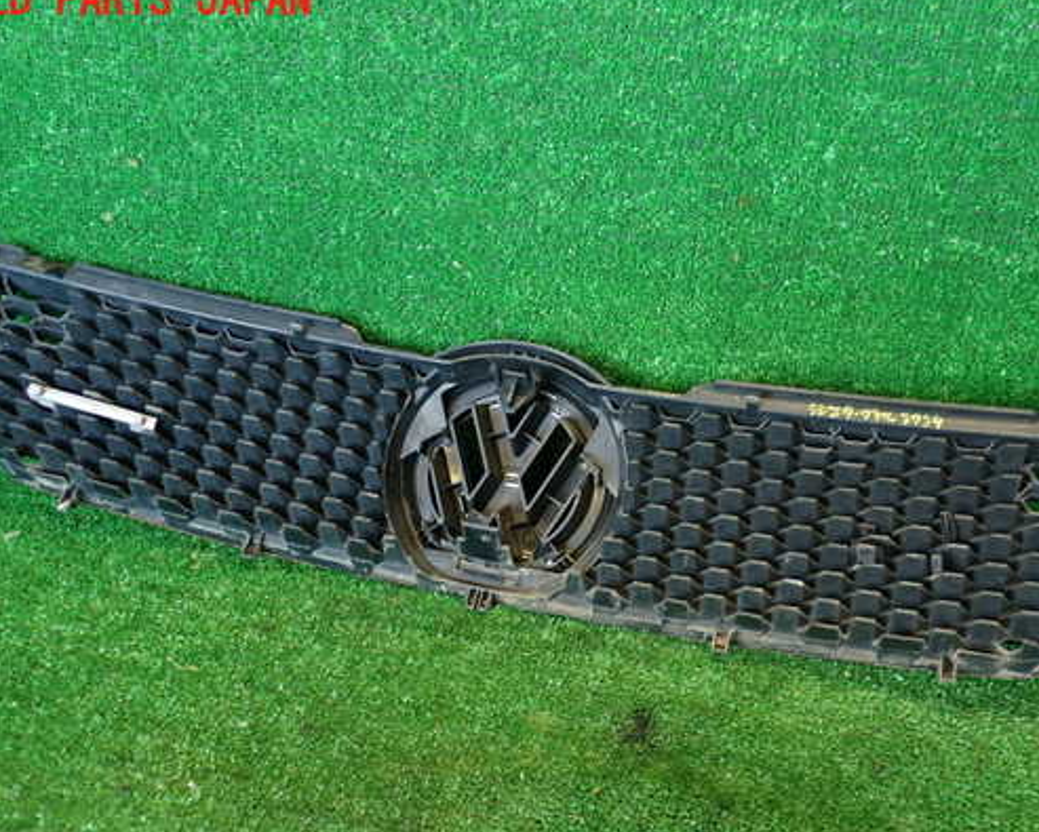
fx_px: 1169
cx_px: 561
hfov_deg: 47.9
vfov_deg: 39.2
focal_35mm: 38
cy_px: 449
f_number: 2.4
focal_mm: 5.79
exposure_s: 1/30
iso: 250
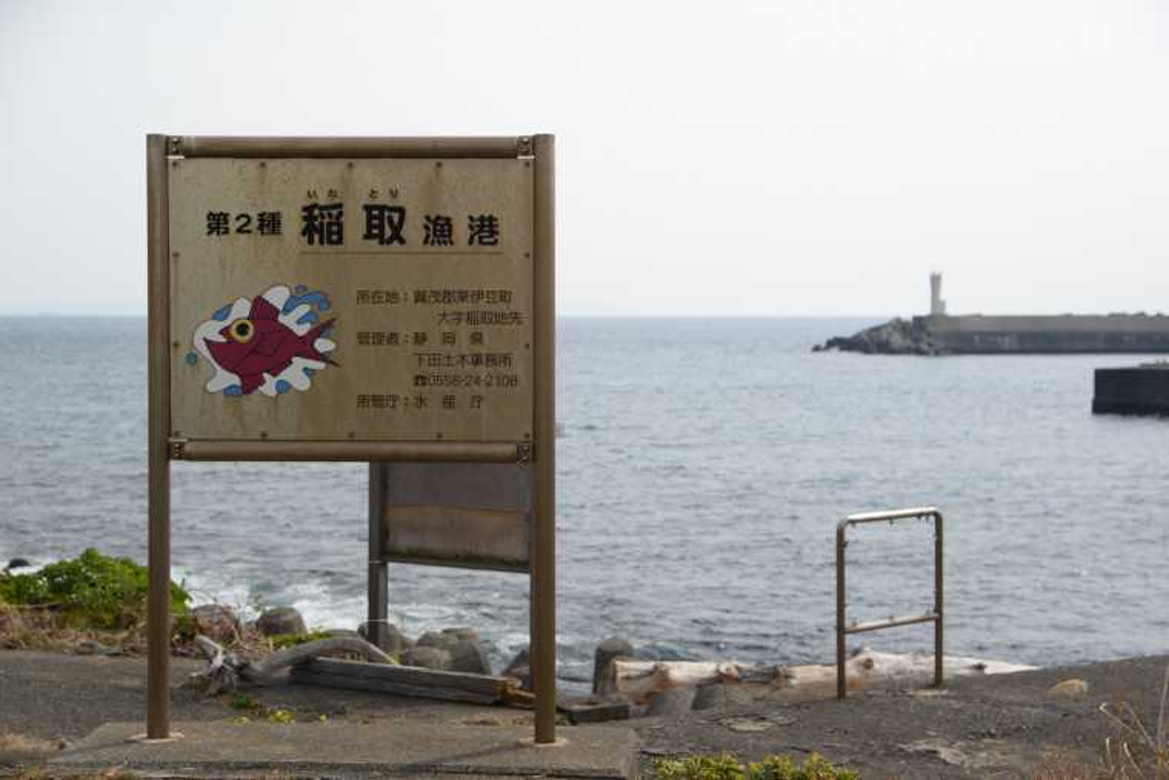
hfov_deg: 32.4
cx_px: 584
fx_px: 2014
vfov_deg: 21.9
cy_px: 390
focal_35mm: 62
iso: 720
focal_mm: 62
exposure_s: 1/4000
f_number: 8
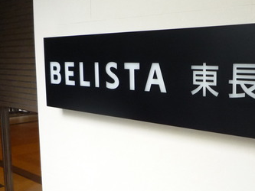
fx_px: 332
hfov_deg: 40.8
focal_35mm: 45
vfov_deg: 32.2
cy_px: 99
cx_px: 192
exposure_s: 1/30
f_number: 2.8
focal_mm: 4.4
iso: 250
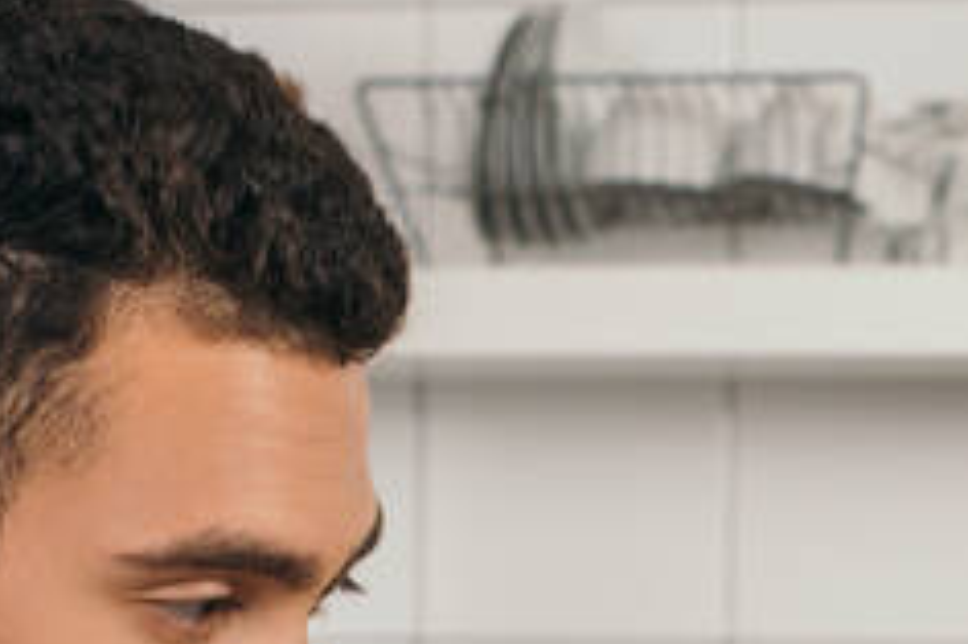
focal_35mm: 217
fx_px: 5831
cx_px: 1093
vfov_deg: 6.2
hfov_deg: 9.4
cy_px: 1126
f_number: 5.6
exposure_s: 1/160
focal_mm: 50
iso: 160
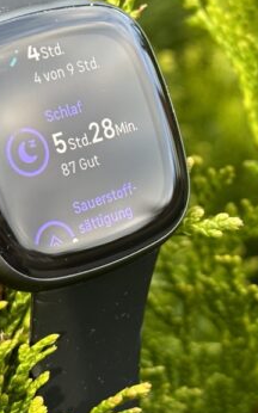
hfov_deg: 12.3
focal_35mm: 106
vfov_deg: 19.6
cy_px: 158
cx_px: 124
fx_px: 1194
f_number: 1.78
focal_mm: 6.86
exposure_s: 1/121
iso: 64
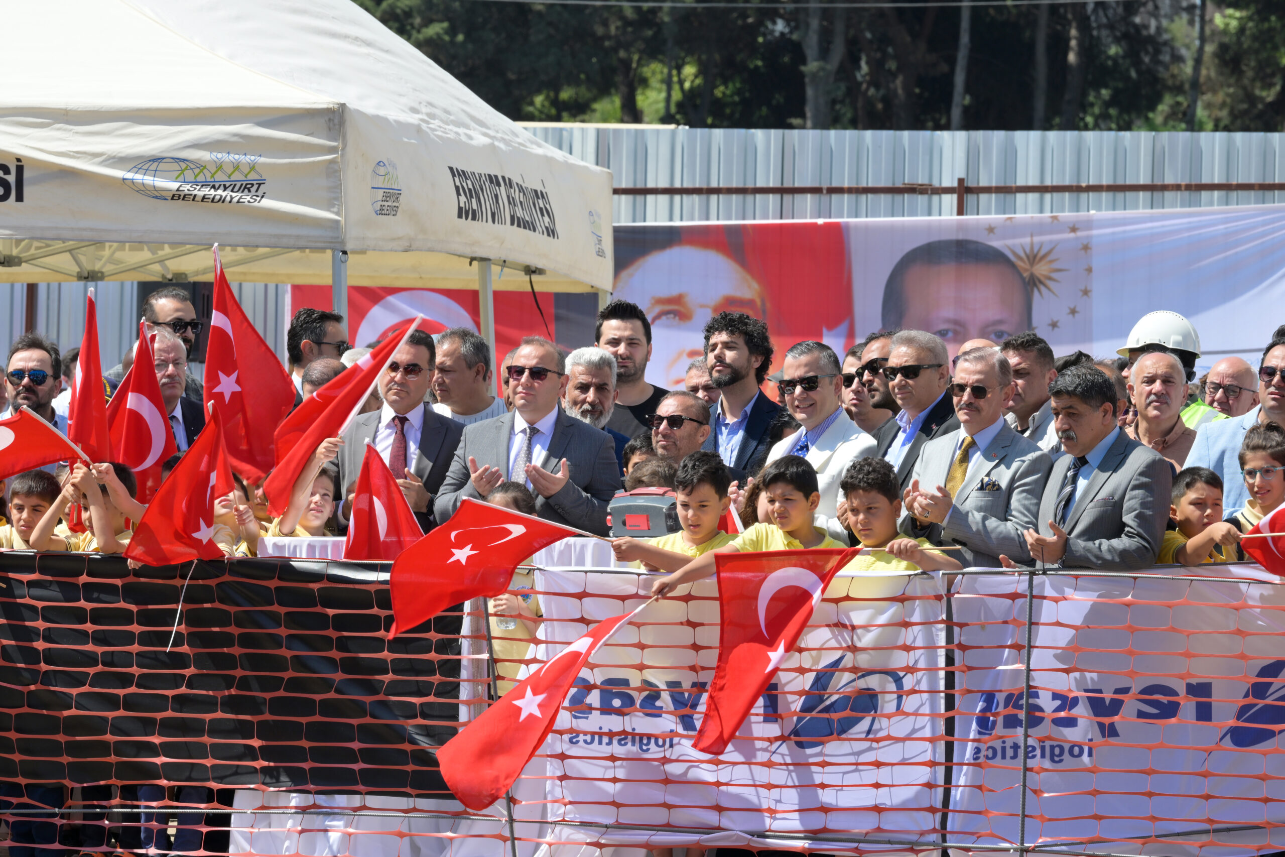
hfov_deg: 10.3
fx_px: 7139
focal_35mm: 200
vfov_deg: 6.9
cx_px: 642
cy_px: 428
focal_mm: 200
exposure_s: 1/160
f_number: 10
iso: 100
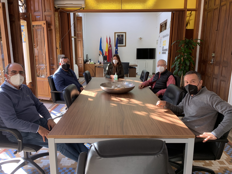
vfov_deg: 53.1
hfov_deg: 67.3
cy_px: 87
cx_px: 116
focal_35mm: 26
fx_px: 174
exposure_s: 1/121
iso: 80
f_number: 1.8
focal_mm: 4.25
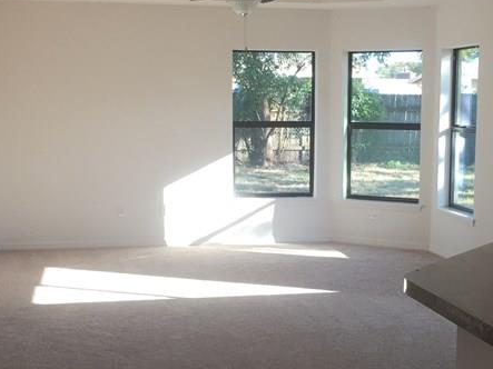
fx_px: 954
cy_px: 218
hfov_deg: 28.9
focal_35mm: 67
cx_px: 297
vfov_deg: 21.9
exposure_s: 1/120
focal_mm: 4.15
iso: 40
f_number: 2.2
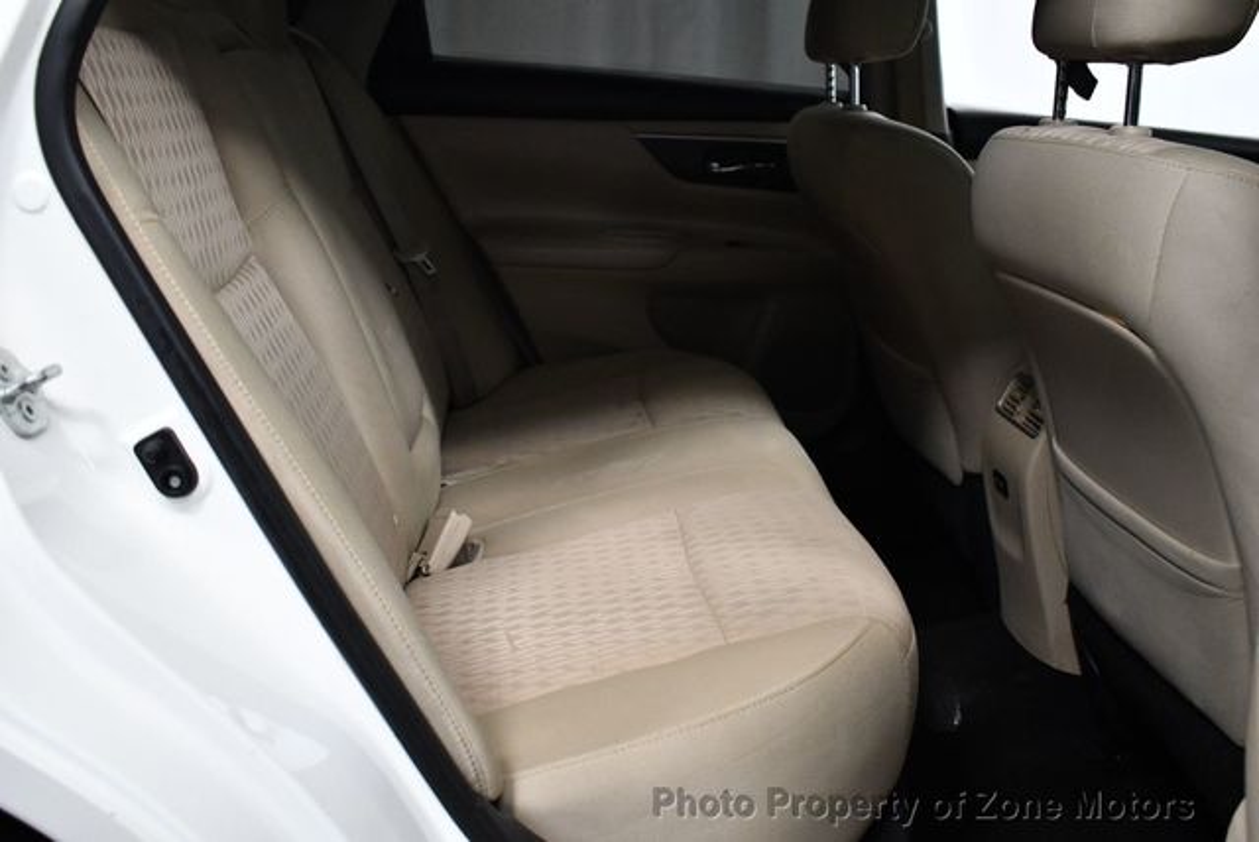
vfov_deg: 36.9
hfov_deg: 53.1
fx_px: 1260
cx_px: 630
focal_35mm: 36
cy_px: 421
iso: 2000
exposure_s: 1/125
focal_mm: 18
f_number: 3.5
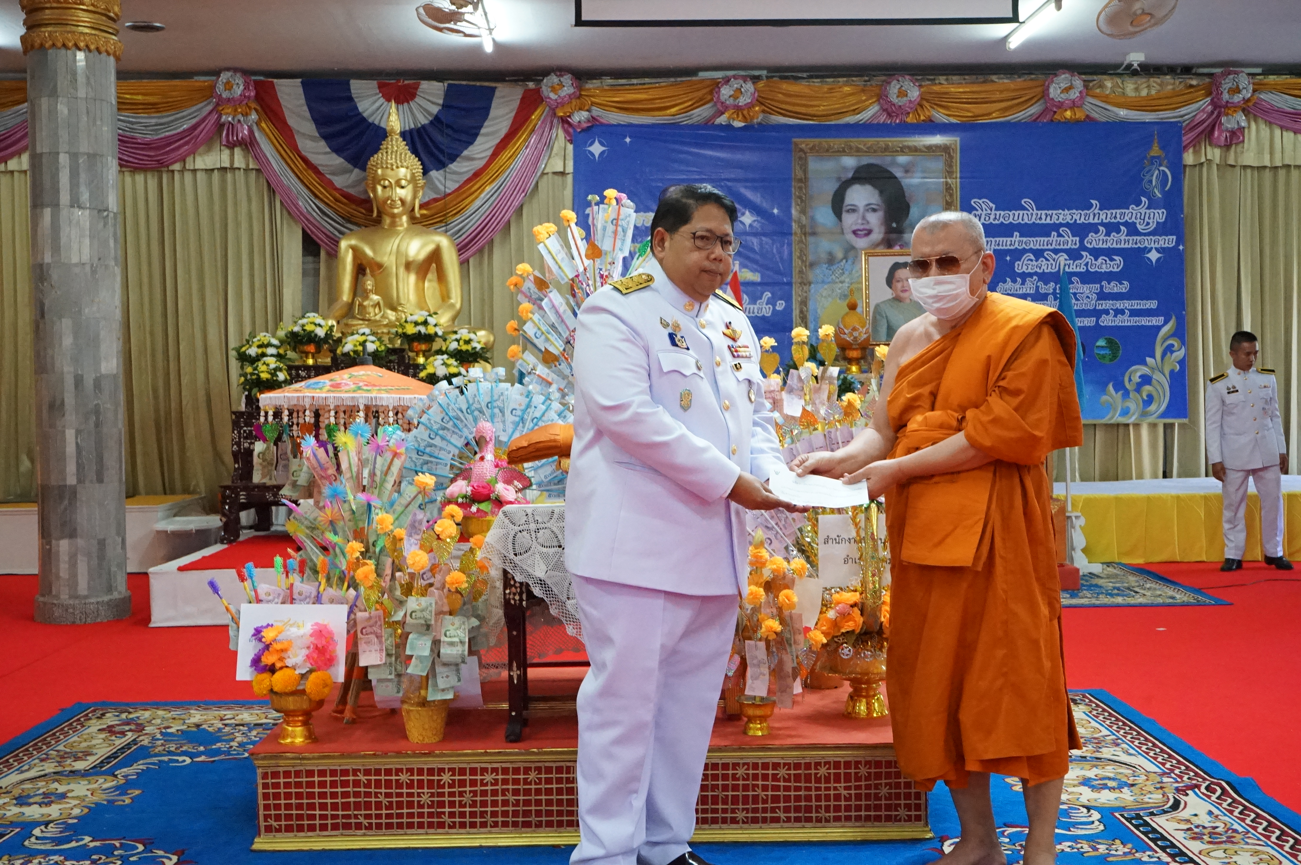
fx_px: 1516
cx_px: 650
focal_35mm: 42
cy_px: 432
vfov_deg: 31.8
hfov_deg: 46.4
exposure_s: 1/50
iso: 8000
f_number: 10
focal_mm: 42
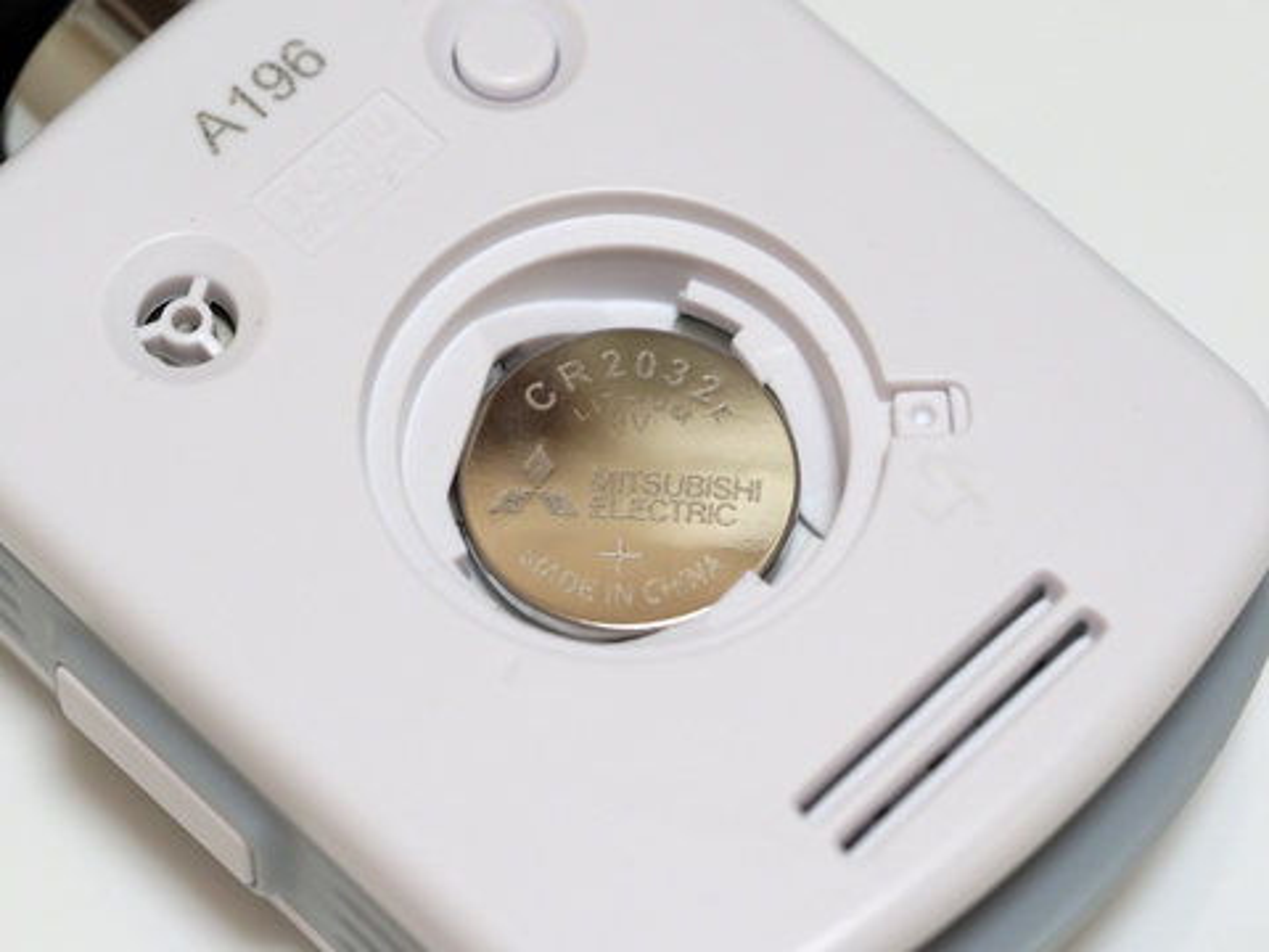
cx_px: 634
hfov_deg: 16.4
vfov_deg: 12.3
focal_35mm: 120
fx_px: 4399
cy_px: 476
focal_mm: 60
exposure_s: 1/125
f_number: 4
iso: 1000
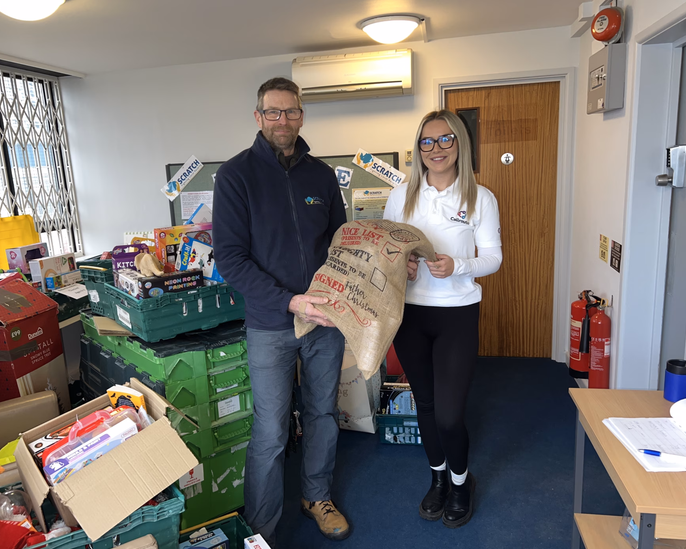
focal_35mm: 28
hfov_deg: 62.2
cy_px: 283
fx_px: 568
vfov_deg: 51.5
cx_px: 322
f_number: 1.5
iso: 64
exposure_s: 1/20
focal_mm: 5.7
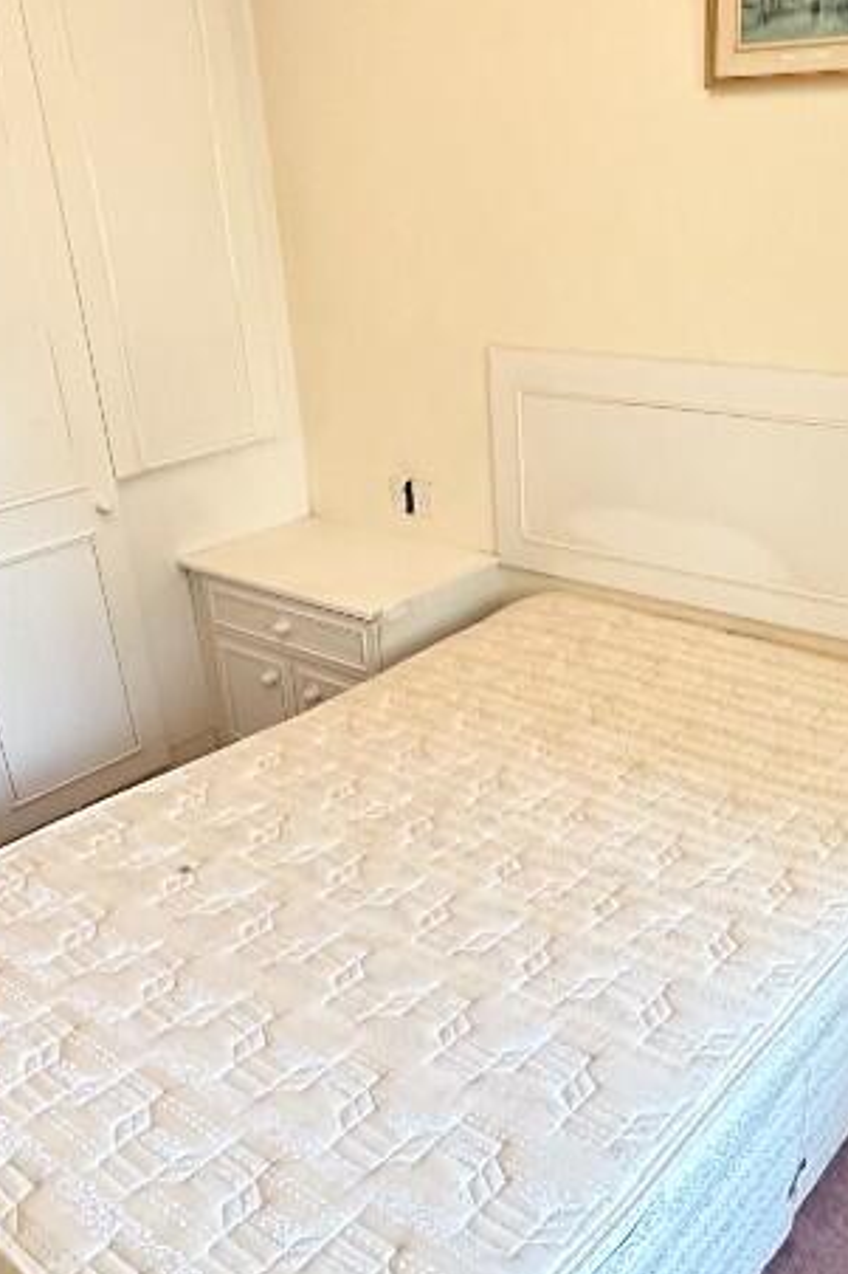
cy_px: 753
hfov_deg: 39.8
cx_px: 501
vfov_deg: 56.9
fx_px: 1167
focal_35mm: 33
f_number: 2.2
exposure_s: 1/50
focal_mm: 2.22
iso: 500
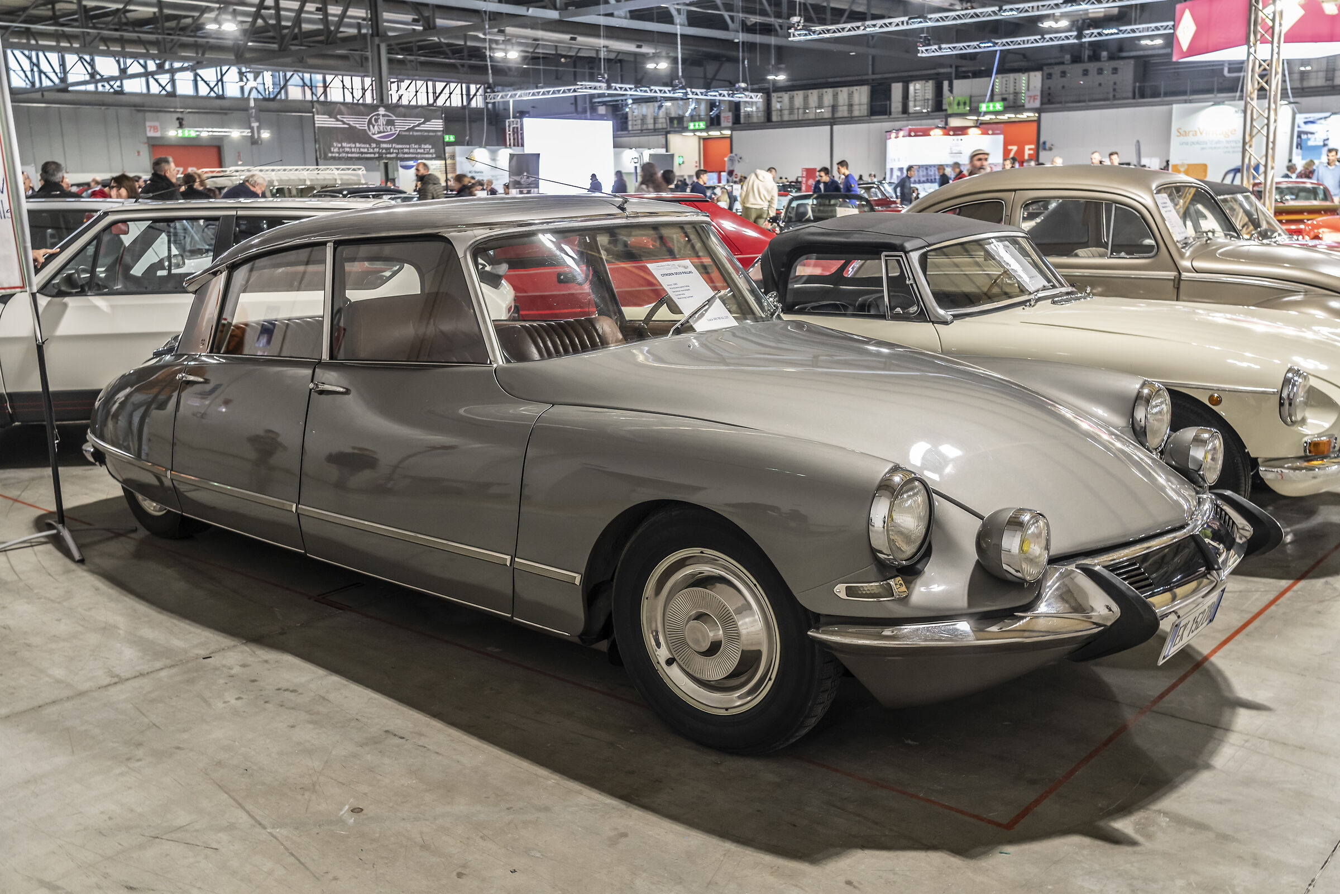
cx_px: 670
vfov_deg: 40.0
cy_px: 447
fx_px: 1228
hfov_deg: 57.2
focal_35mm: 33
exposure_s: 1/20
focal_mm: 33
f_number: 5.6
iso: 1600
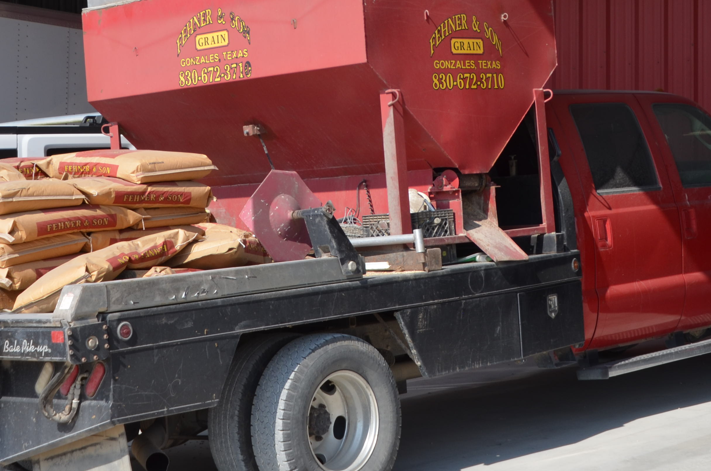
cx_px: 337
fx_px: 1616
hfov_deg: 24.8
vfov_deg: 16.5
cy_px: 131
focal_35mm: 82
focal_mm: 27
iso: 125
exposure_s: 1/250
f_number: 8
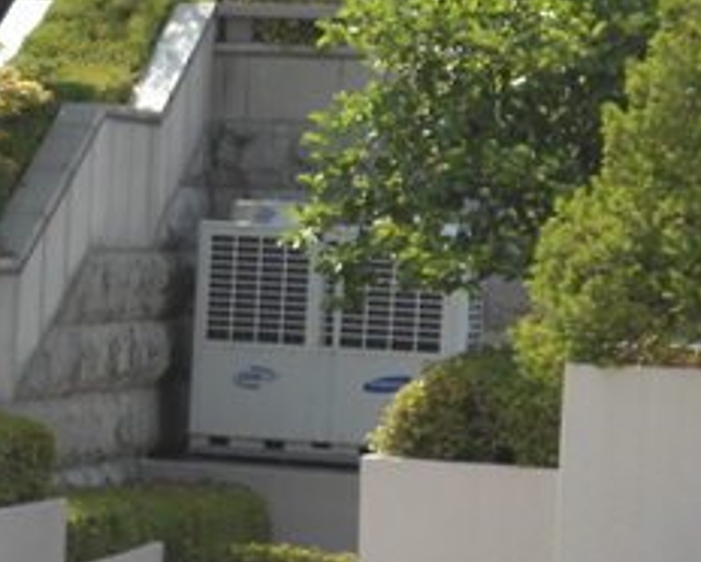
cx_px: -281
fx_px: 4402
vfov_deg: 7.3
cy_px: 417
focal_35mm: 212
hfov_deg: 8.9
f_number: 4.2
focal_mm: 11.2
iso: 80
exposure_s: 1/320
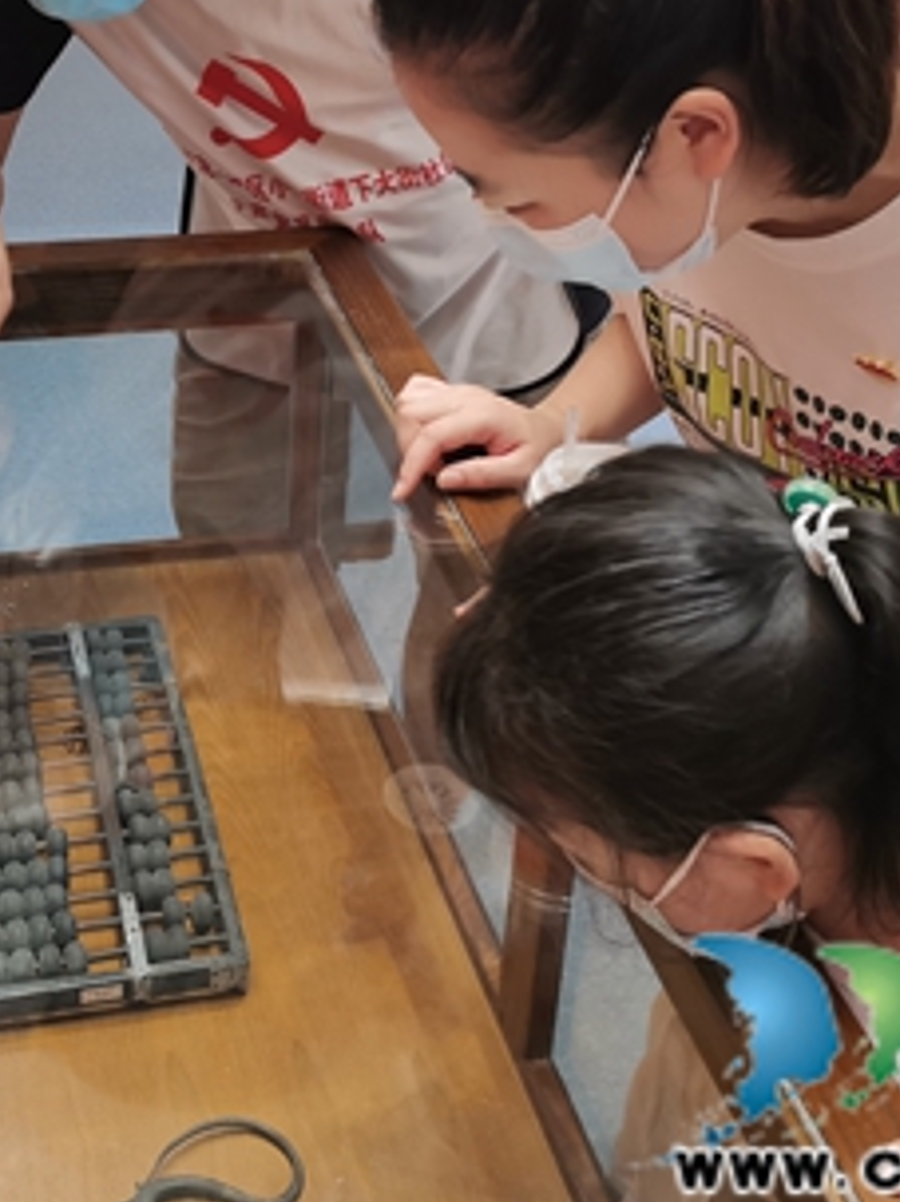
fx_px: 1977
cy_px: 369
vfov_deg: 33.4
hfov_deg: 25.5
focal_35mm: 57
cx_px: 274
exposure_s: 1/100
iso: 200
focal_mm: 5.58
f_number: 1.8
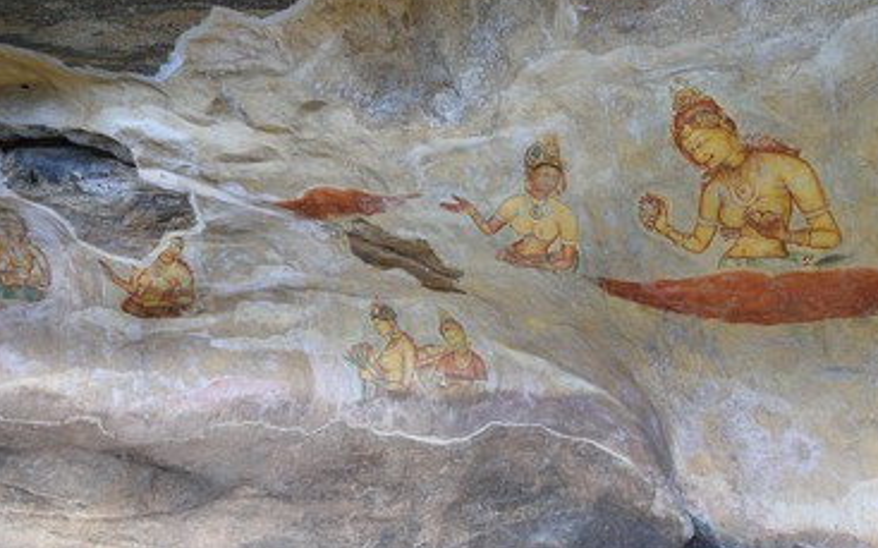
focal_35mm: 21
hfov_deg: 82.3
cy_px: 225
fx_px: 502
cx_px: 423
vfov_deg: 56.9
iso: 1600
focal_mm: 18
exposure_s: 1/13
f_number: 7.1
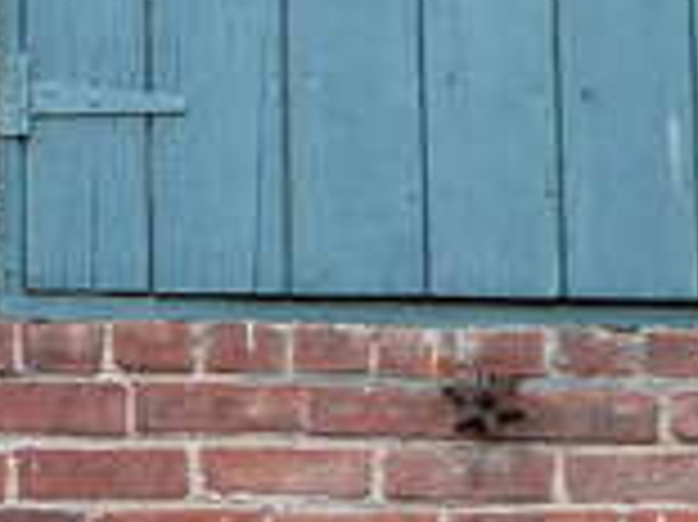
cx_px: -248
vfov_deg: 5.3
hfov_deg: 7.0
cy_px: 234
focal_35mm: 279
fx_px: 5621
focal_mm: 9.7
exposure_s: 1/125
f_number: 4
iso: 100
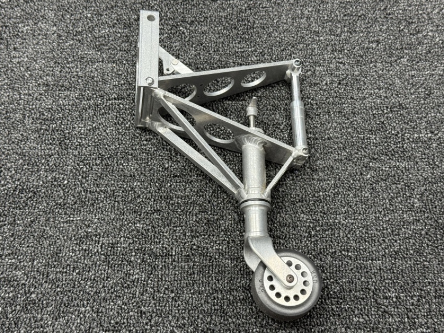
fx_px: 615
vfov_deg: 30.3
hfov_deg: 39.7
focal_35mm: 48
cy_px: 166
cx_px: 222
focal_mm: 6.76
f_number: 1.78
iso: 100
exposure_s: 1/50
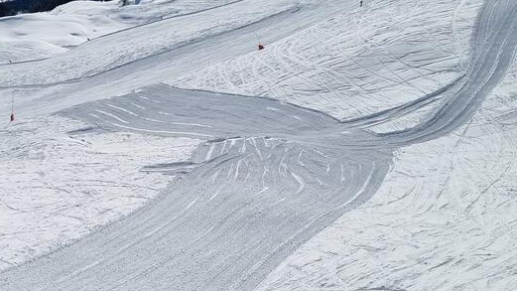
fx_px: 768
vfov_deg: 21.4
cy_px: 188
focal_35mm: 56
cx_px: 106
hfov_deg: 36.0
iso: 50
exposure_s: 1/9408
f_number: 1.8
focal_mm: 5.4
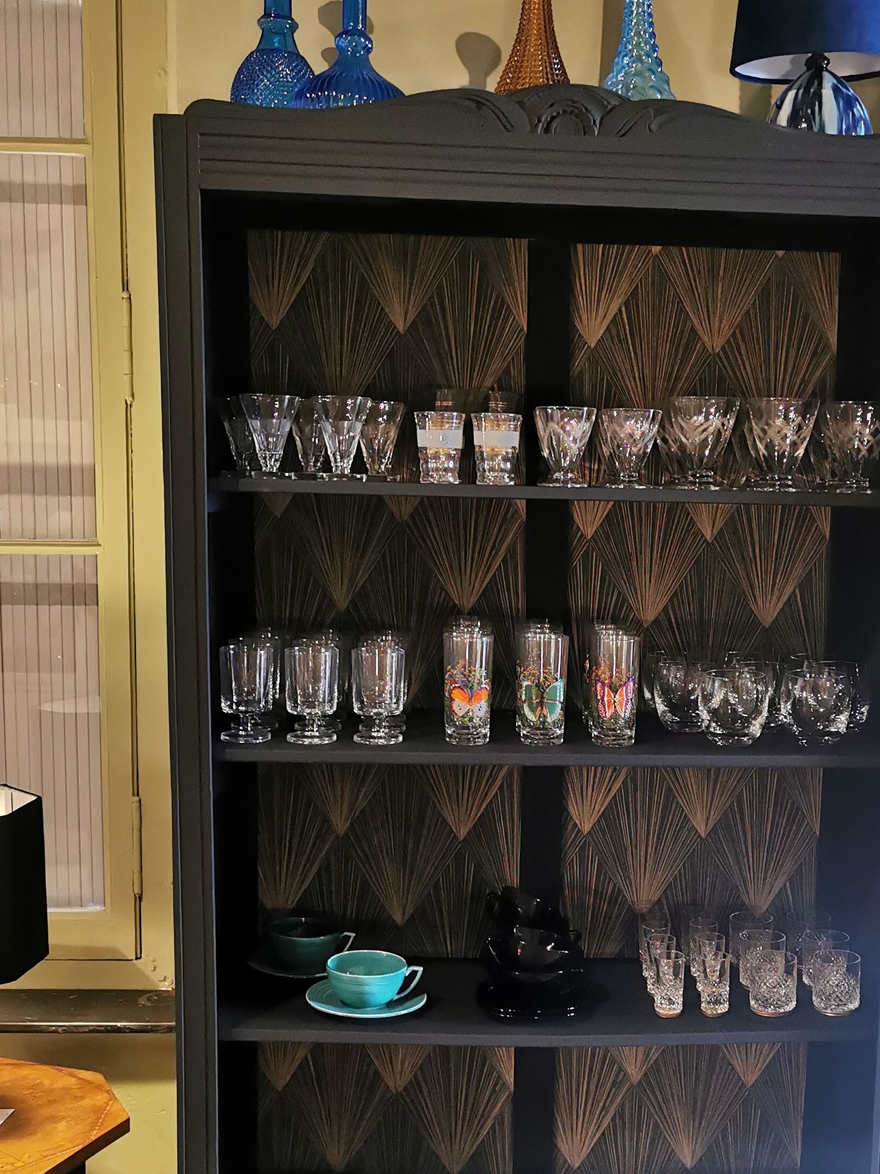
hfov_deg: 32.0
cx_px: 576
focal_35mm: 45
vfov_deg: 41.8
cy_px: 713
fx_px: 1525
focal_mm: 5.56
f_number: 1.6
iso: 200
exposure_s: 1/60
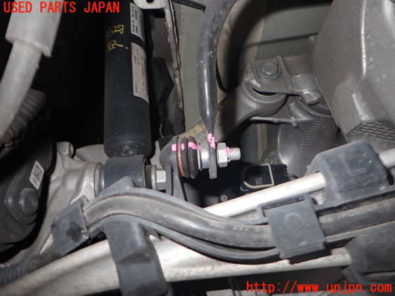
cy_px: 148
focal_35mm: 25
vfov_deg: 54.9
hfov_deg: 69.4
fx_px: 285
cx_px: 198
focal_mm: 4.5
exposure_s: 1/30
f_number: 5.6
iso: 200
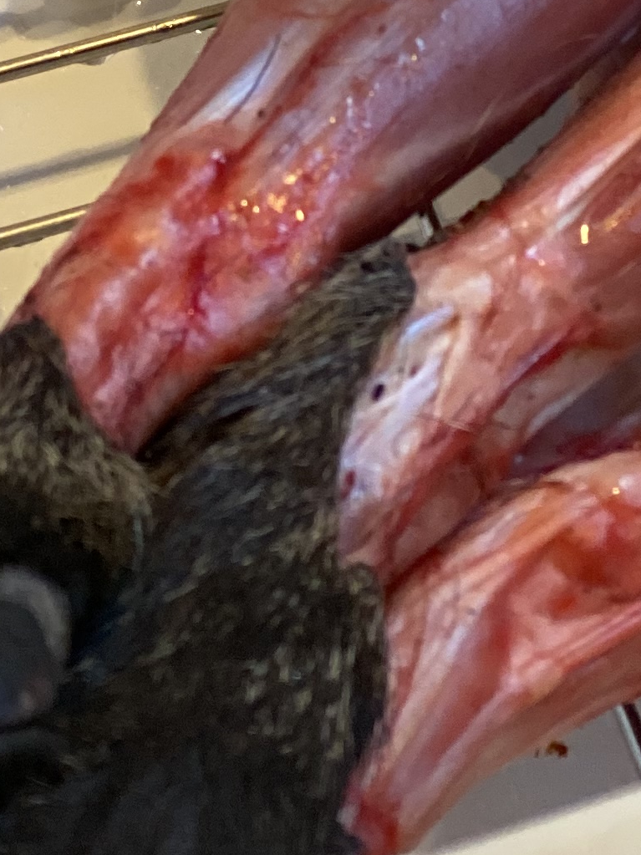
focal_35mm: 205
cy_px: -691
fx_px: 5062
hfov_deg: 7.2
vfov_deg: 9.2
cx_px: 453
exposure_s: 1/120
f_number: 2
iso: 160
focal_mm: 6
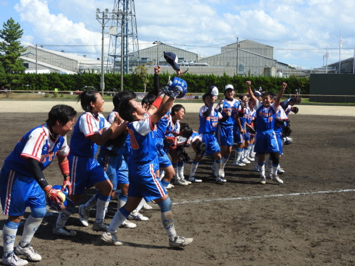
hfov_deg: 38.2
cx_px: 178
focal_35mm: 50
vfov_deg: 29.1
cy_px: 133
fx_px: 513
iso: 100
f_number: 4
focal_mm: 9
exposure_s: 1/800
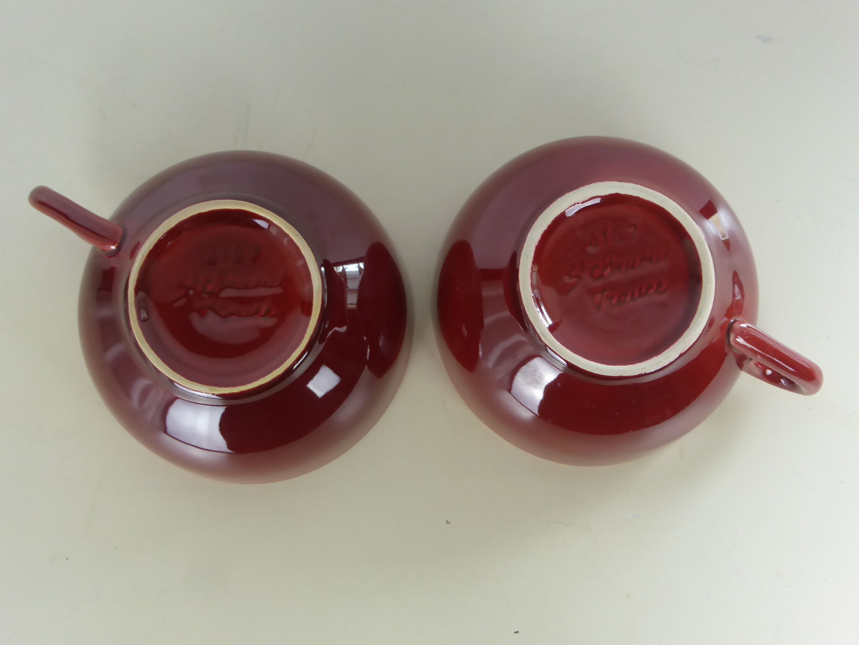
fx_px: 1092
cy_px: 322
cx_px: 430
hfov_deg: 42.9
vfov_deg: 32.9
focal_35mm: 44
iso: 320
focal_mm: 7.9
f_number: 4.1
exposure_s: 1/60
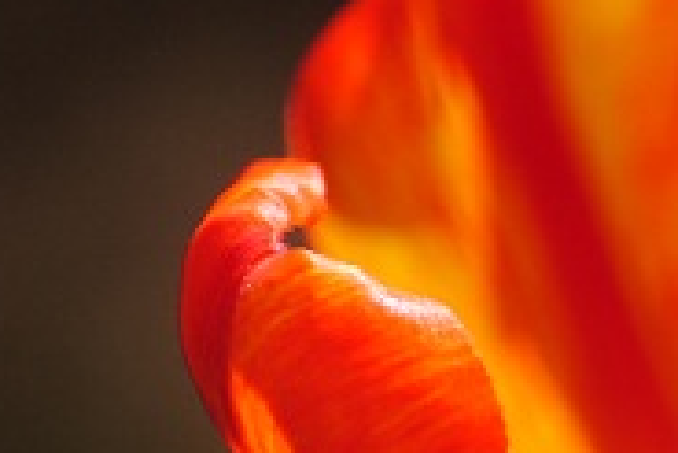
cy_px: 598
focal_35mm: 1953
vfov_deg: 0.7
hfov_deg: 1.1
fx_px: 36809
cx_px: 1448
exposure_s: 1/320
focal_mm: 300
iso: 100
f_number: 6.3
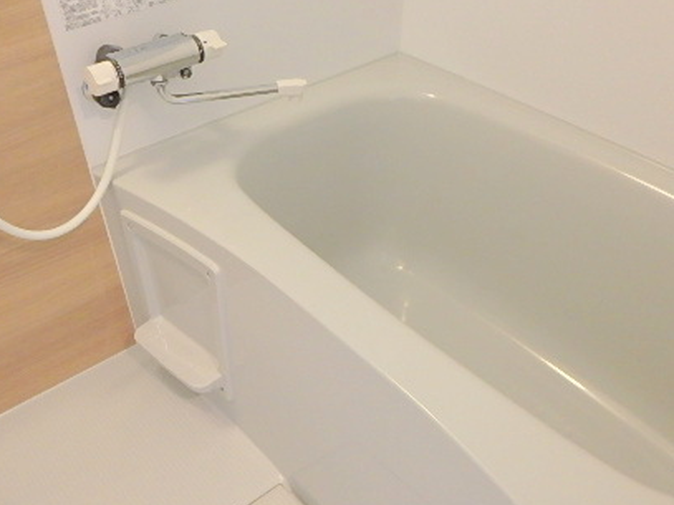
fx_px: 642
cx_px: 296
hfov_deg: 55.2
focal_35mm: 33
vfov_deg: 42.3
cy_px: 339
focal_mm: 3.7
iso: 500
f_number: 3.5
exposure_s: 1/30
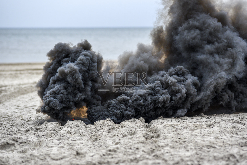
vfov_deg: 7.6
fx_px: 1235
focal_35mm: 180
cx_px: 124
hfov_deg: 11.4
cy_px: 82
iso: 800
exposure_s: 1/2000
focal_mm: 180
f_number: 4.5
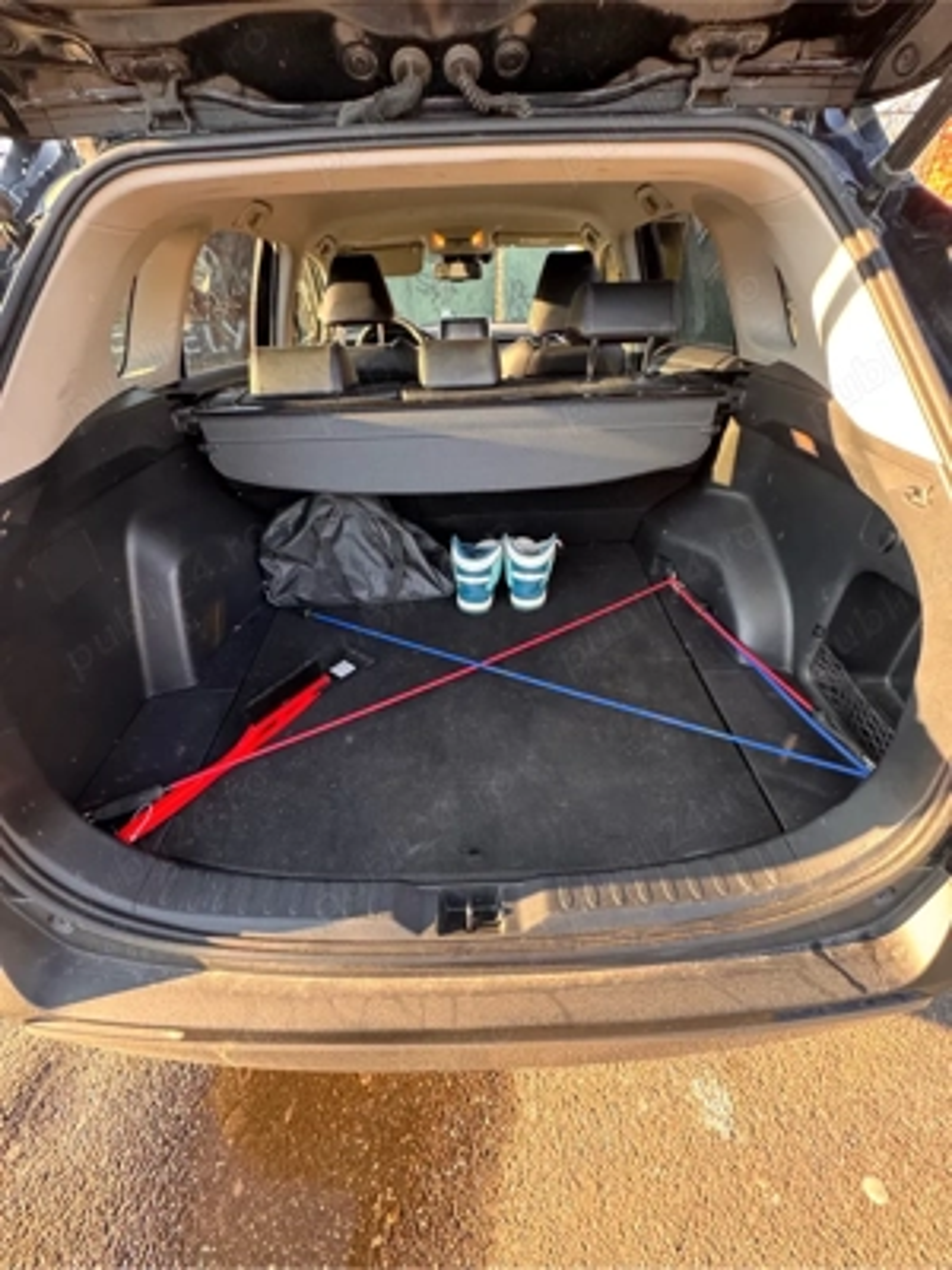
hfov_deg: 85.7
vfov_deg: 102.1
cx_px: 476
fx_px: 513
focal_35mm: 14
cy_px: 635
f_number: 2.2
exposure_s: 1/99
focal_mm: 2.22
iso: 250
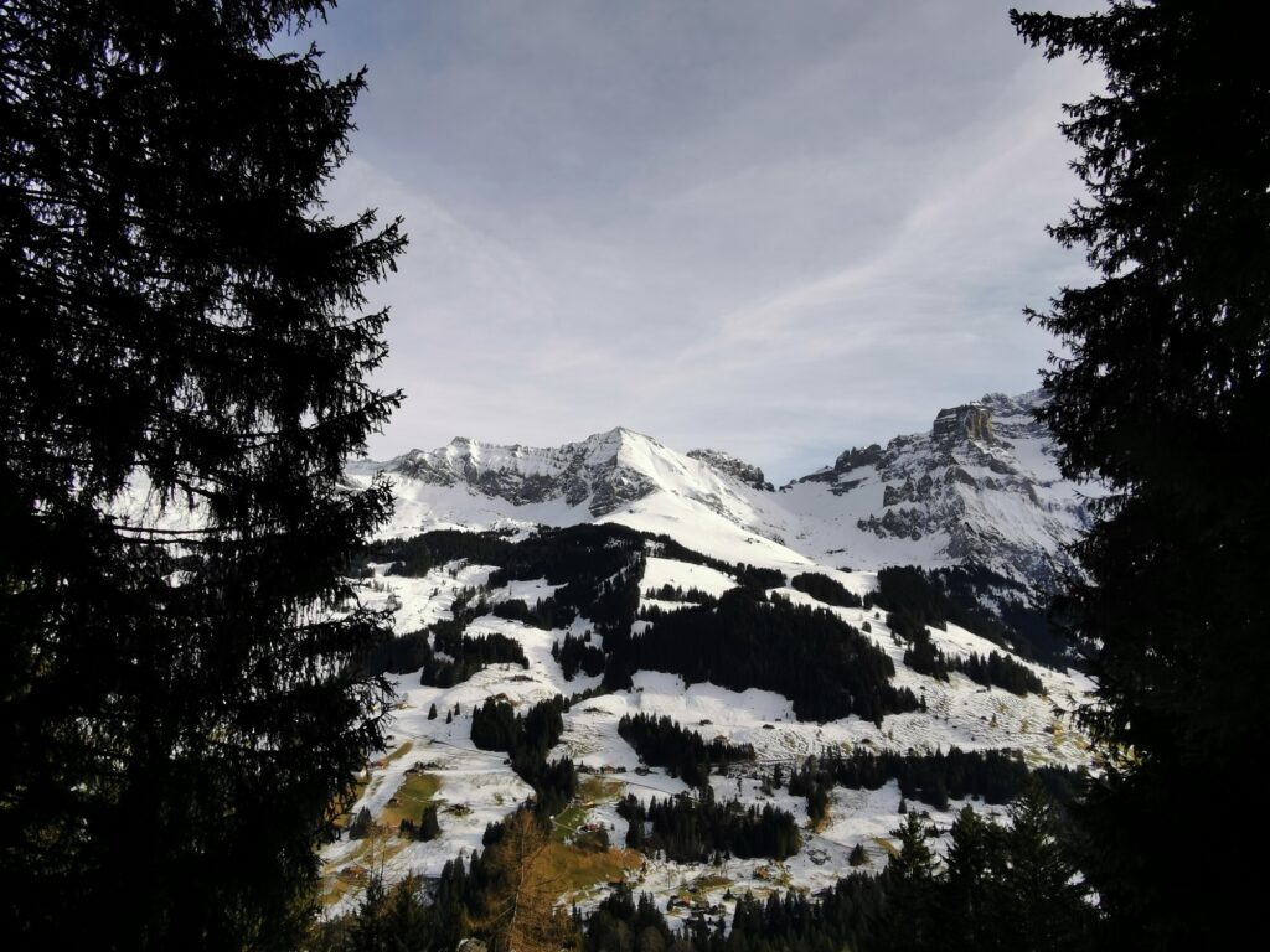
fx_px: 844
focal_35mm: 23
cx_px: 635
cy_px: 476
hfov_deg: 73.9
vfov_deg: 58.9
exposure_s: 1/1041
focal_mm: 2.35
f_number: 2.2
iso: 50
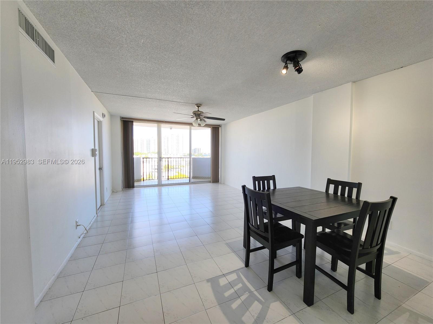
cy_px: 162
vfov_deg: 89.9
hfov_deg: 106.2
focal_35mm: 13
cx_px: 216
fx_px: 163
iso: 50
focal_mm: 2.2
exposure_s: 1/126
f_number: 2.2
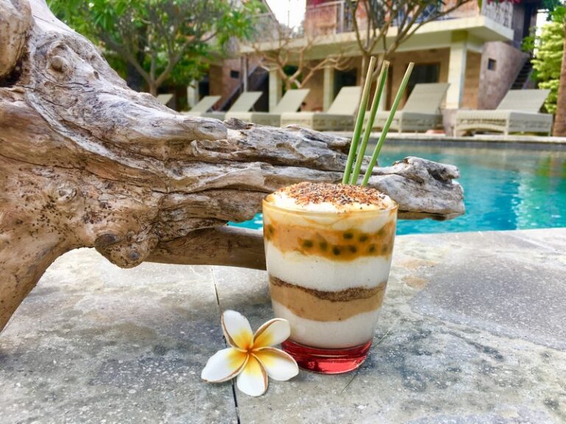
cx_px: 283
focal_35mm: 29
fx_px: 474
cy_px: 212
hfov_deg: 61.7
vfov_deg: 48.2
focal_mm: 4.15
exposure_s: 1/110
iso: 25
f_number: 2.2
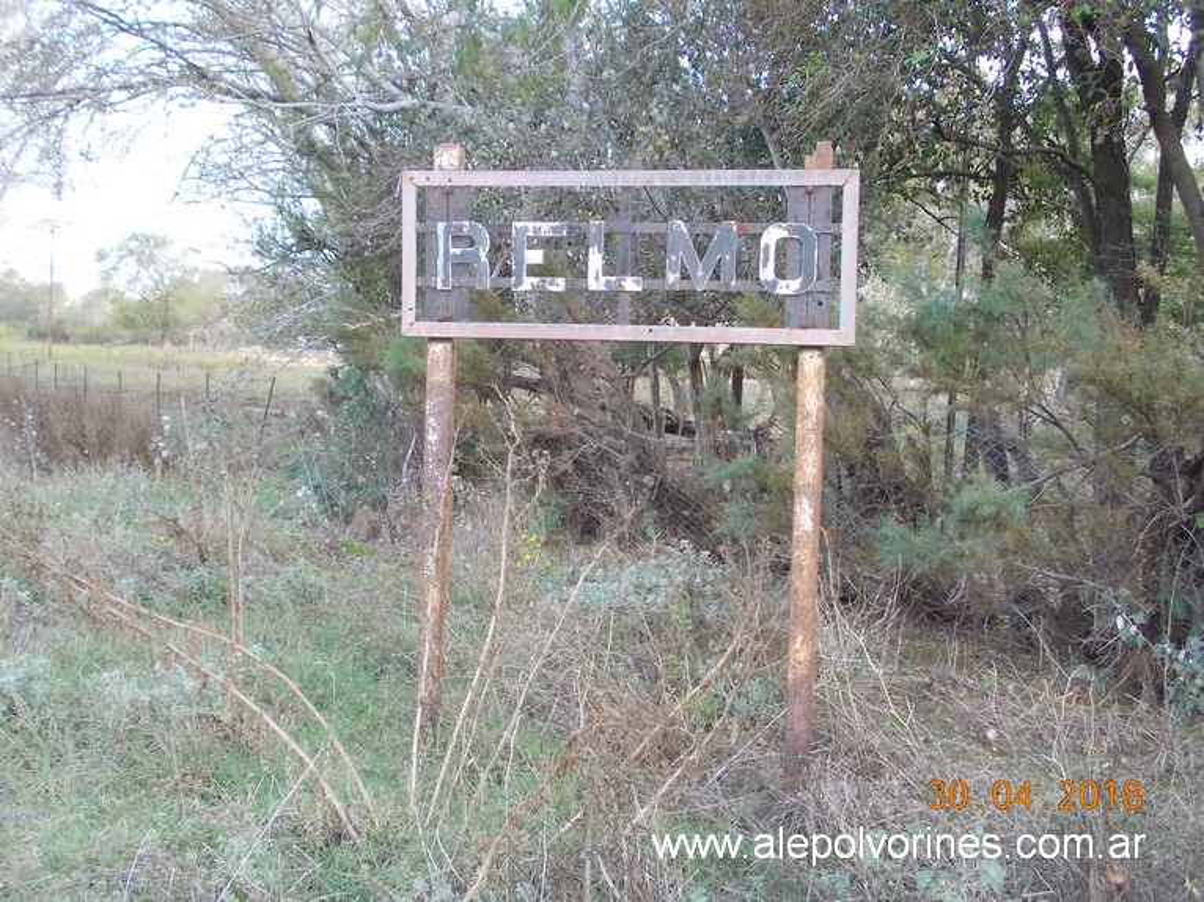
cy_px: 451
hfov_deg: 49.0
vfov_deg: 37.7
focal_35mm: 38
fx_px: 1321
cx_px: 602
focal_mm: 5.3
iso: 140
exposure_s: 1/30
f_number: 3.1
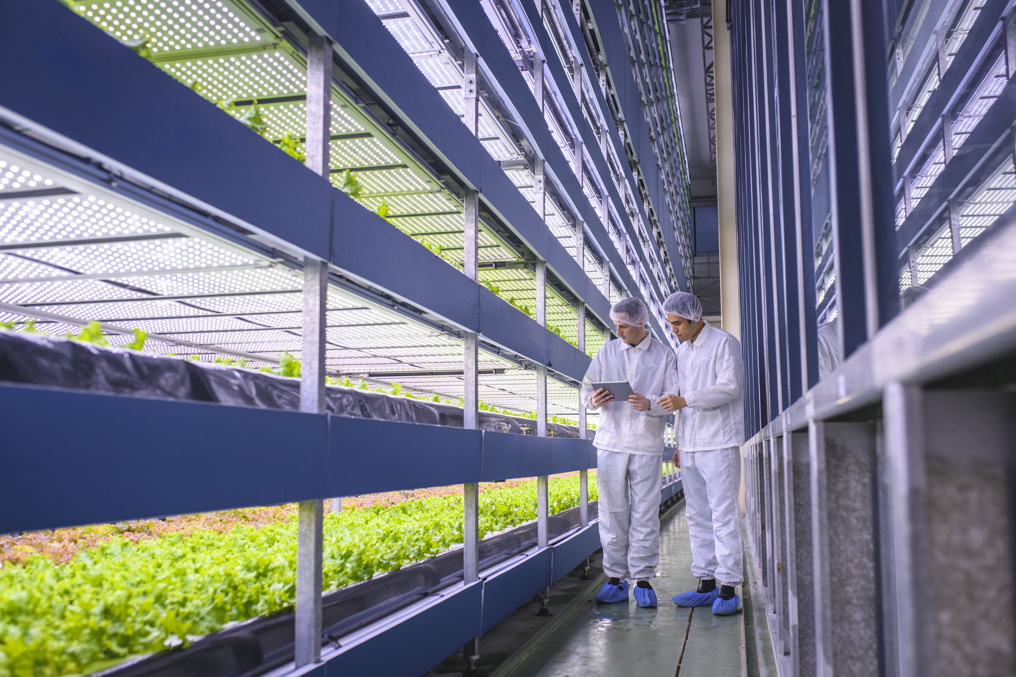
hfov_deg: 54.4
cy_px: 338
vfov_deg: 37.9
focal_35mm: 35
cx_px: 508
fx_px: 988
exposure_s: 1/400
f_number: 3.5
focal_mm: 35
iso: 200
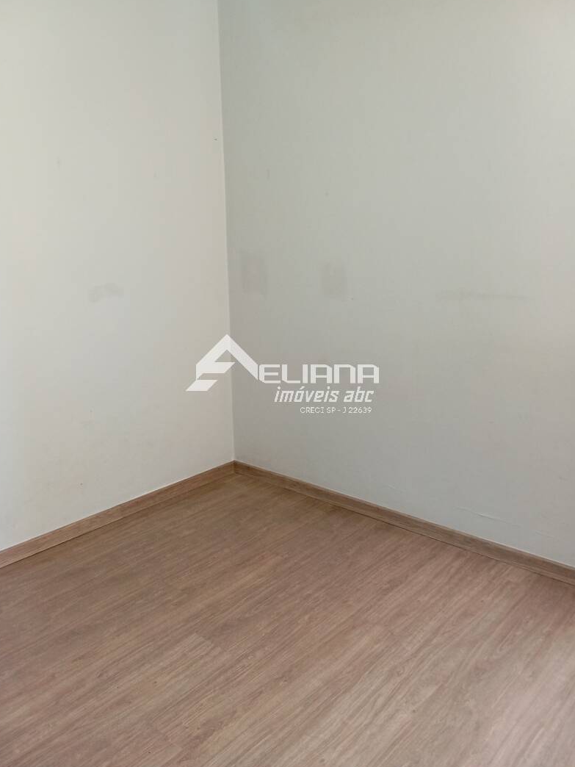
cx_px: 288
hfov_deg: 48.2
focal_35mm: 29
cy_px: 374
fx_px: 642
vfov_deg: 61.7
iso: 785
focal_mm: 4.22
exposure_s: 1/30
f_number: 1.8
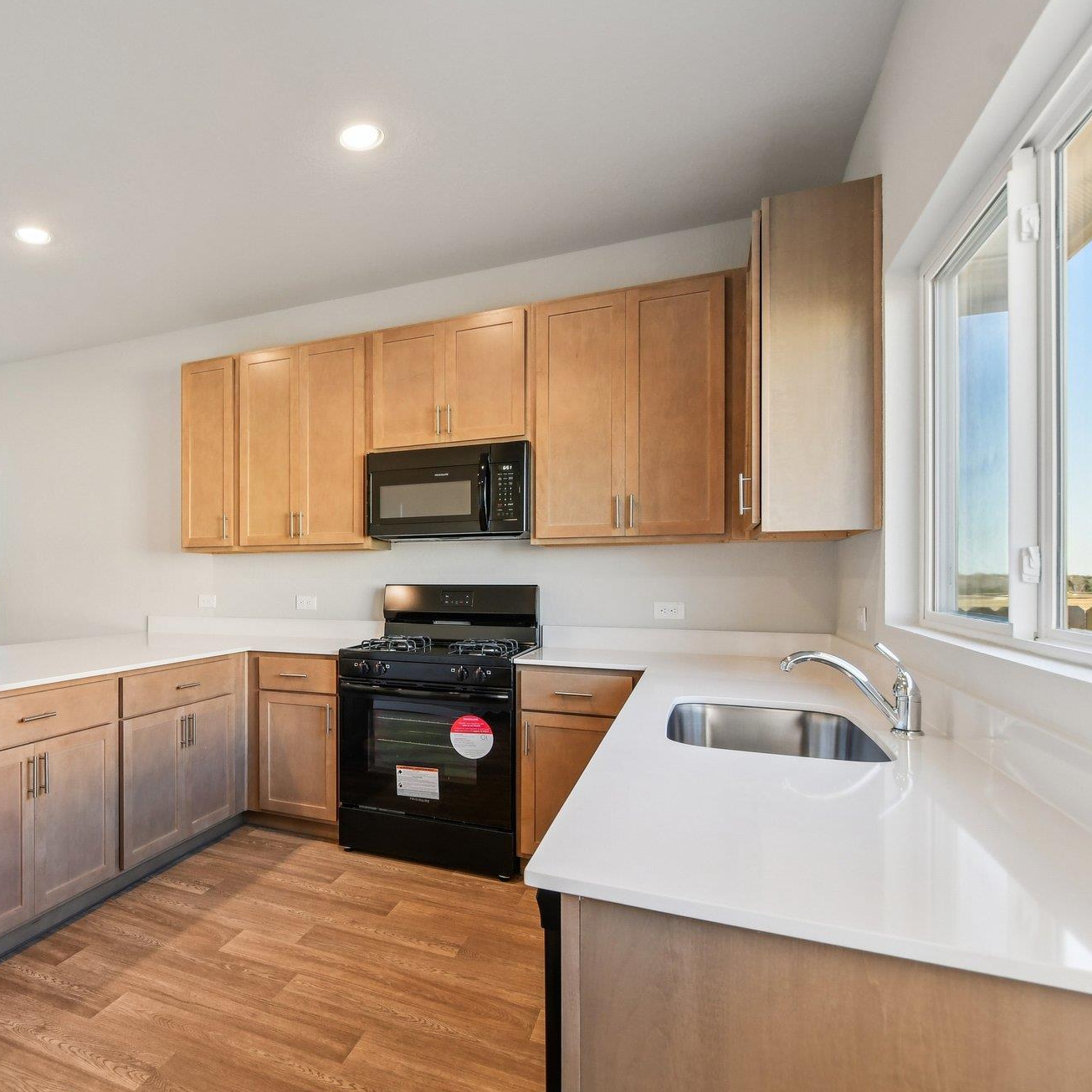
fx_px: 714
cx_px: 290
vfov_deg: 74.8
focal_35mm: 20
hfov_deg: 70.4
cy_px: 539
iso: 400
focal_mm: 10
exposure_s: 1/60
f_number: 8
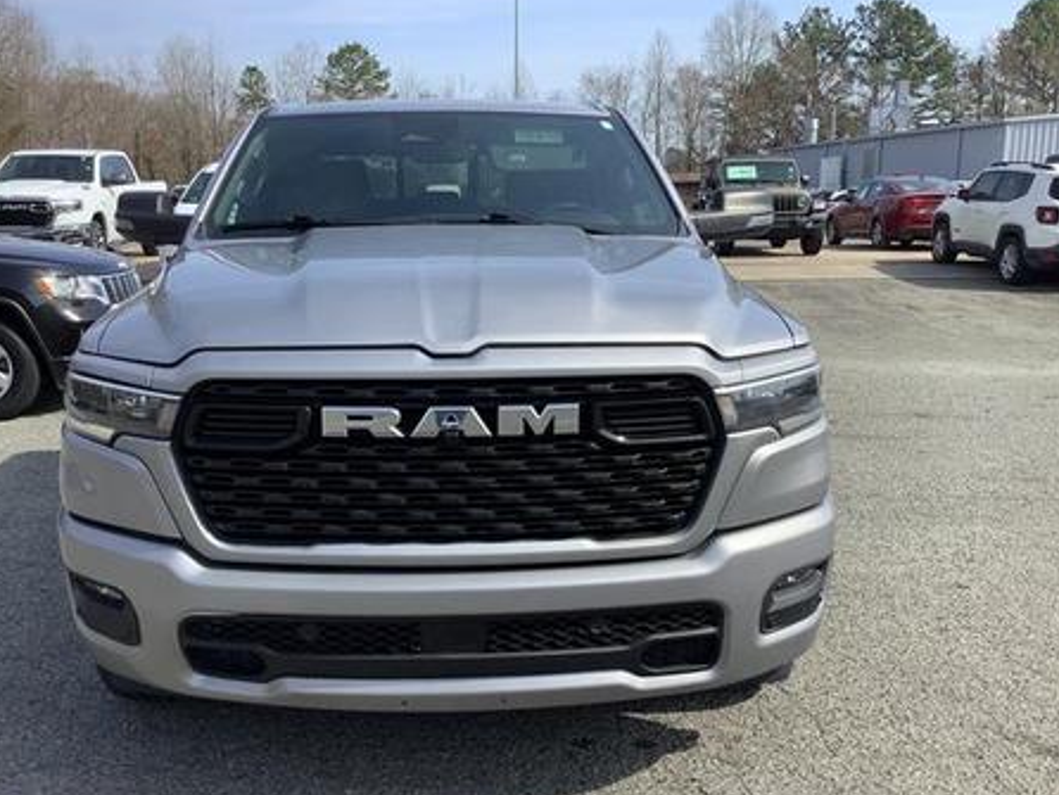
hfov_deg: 52.5
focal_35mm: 35
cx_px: 468
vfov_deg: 40.7
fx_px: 1071
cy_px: 427
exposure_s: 1/769
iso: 25
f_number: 2.4
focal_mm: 3.3
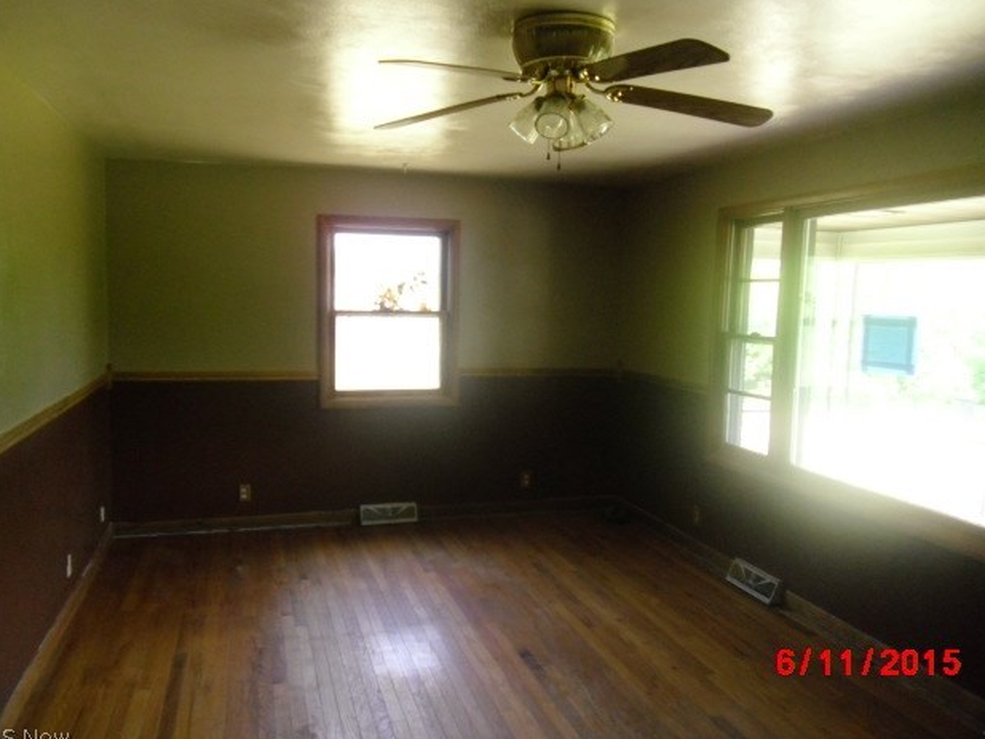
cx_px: 477
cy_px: 372
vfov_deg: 49.8
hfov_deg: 63.4
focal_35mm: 28
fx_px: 797
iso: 400
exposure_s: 1/60
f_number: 3.2
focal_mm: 4.9
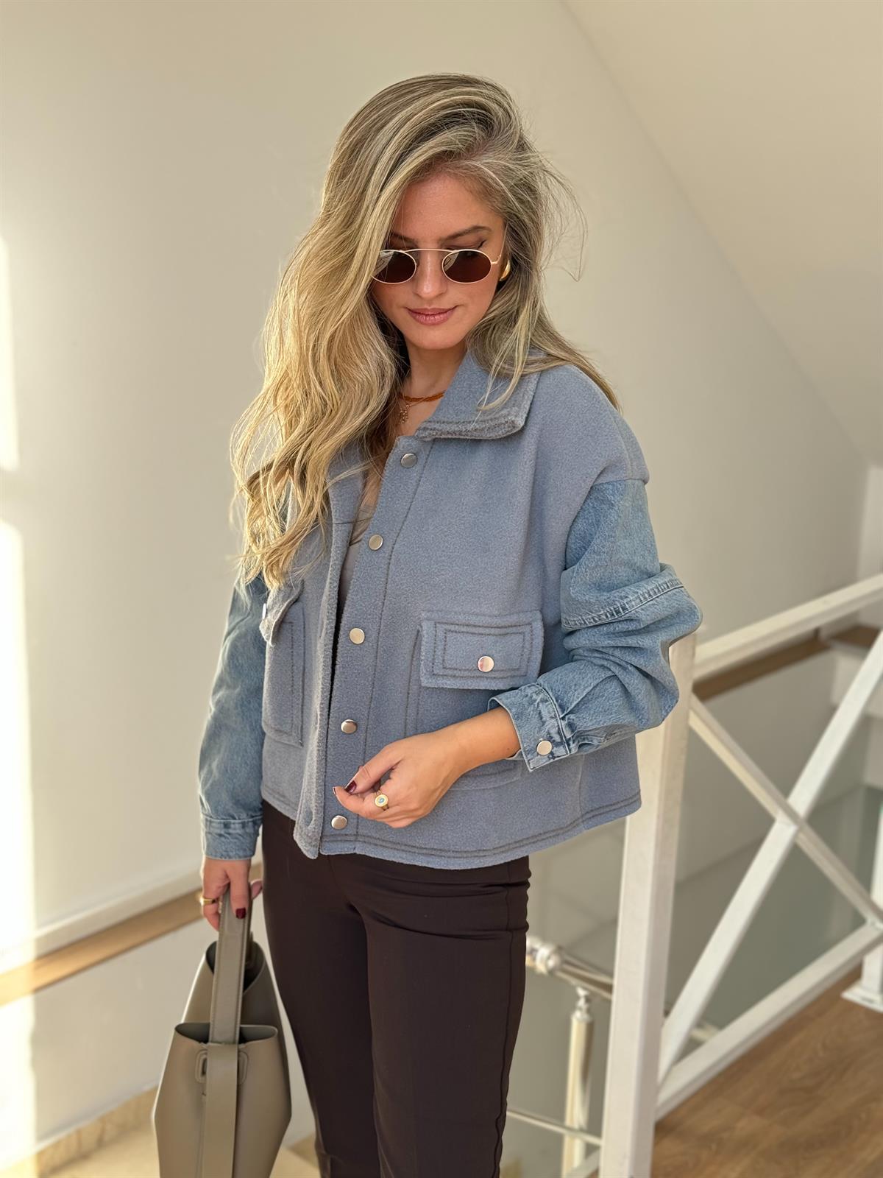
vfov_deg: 39.7
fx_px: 1633
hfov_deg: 30.3
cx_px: 442
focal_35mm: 48
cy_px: 589
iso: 64
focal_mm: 6.76
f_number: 1.78
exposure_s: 1/338
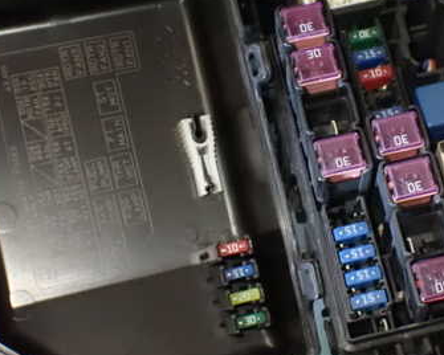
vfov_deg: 19.9
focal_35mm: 77
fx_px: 1012
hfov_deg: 24.7
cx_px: 254
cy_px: 143
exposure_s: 1/40
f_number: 2.9
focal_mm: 7.84
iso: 1600
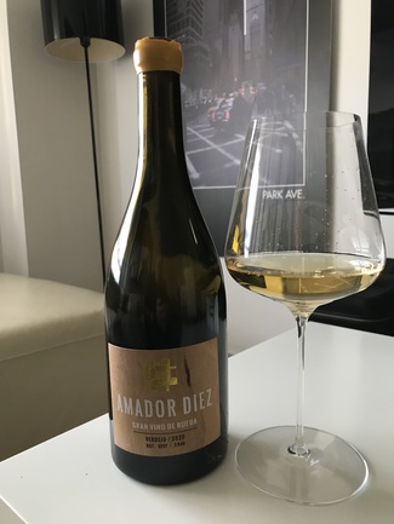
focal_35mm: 28
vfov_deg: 63.4
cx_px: 197
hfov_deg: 49.8
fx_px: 425
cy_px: 262
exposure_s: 1/17
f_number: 1.8
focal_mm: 3.99
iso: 80
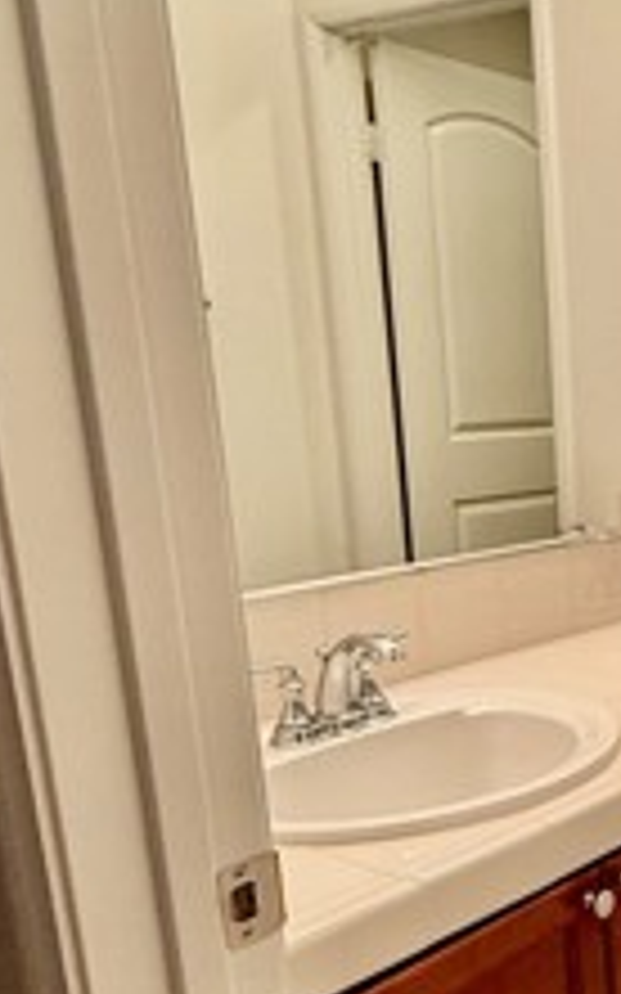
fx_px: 1165
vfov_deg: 45.5
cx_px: 878
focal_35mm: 43
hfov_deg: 24.6
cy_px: 661
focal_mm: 2.22
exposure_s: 1/120
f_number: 2.2
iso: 200
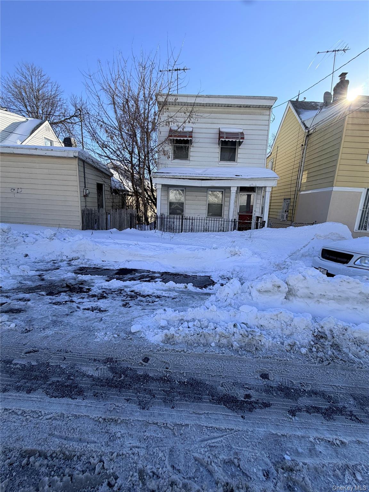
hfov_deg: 85.7
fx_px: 199
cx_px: 184
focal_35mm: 14
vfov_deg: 102.1
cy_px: 246
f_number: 2.2
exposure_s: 1/770
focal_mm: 2.22
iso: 32
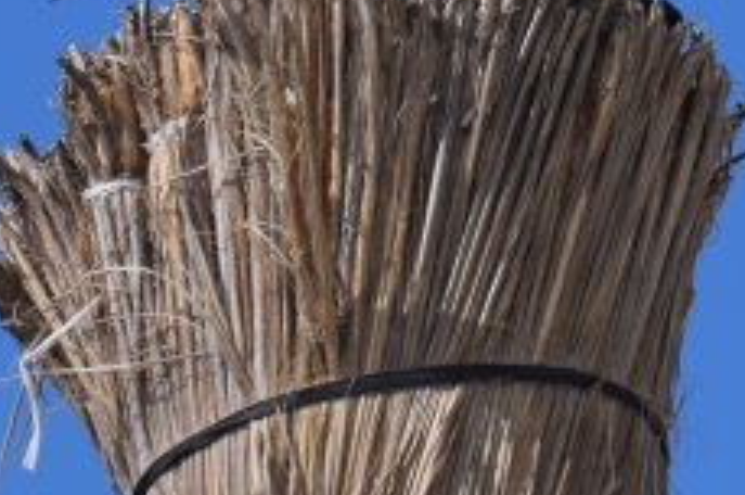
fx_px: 13189
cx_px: 729
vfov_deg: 2.1
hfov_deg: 3.2
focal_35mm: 638
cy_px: -140
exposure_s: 1/1000
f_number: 8
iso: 200
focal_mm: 95
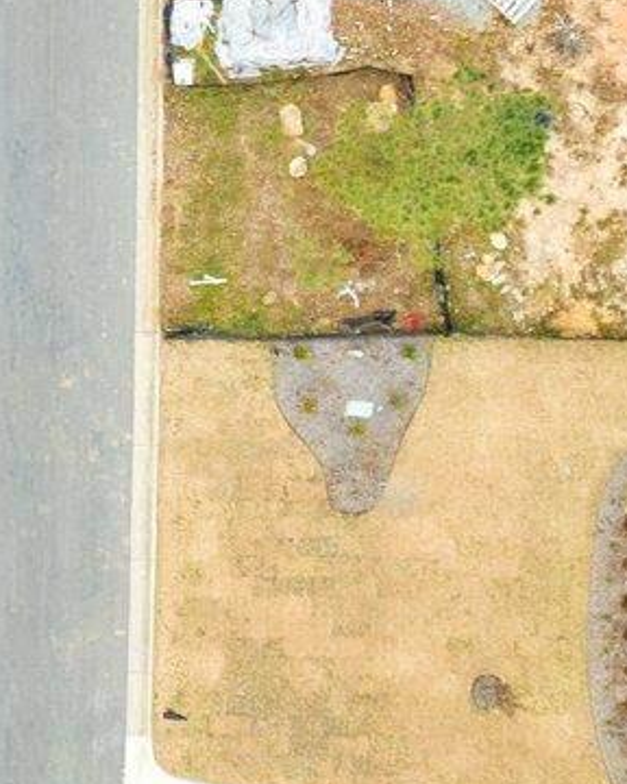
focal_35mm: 133
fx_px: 3085
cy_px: 339
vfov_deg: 14.5
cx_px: -1171
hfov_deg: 9.4
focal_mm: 12.29
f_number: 2.8
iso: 150
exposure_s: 1/120
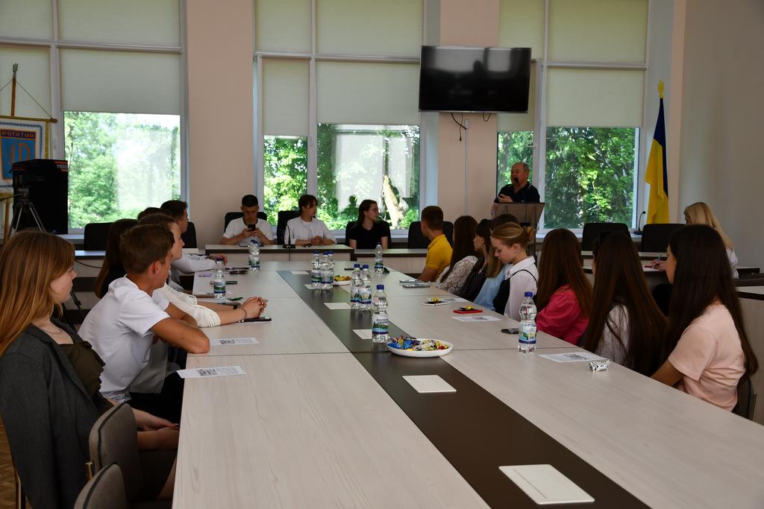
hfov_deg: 43.6
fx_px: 955
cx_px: 382
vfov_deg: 29.9
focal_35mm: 45
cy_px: 254
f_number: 5
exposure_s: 1/250
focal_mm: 30
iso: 400
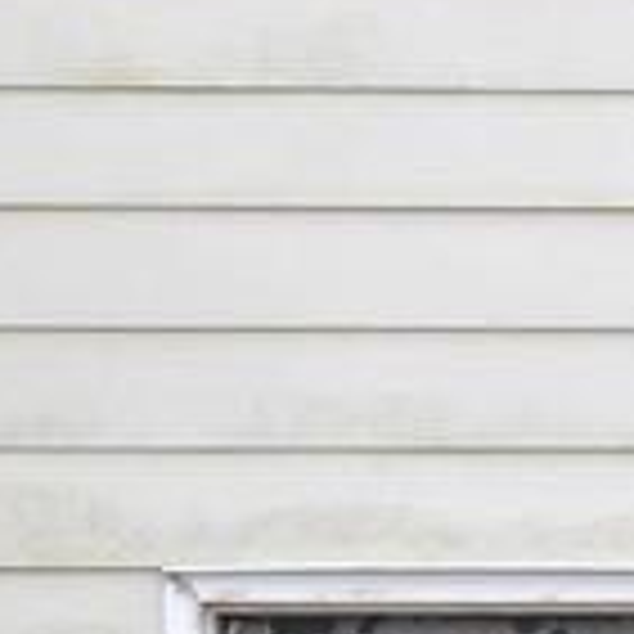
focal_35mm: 247
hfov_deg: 6.7
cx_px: 1601
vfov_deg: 7.0
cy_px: 938
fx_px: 5125
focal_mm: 19
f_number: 5
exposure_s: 1/100
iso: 100
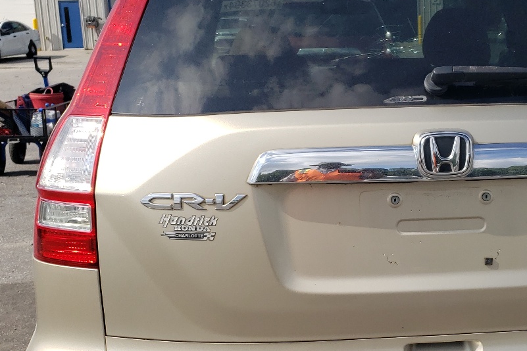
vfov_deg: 25.0
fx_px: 790
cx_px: 421
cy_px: 206
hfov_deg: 35.7
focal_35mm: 54
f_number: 1.5
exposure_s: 1/5000
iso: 50
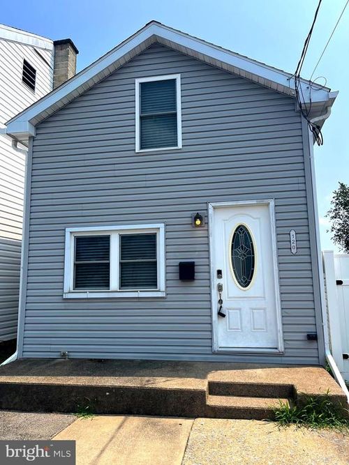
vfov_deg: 67.3
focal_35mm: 26
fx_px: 350
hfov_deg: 53.0
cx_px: 174
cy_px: 232
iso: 50
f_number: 1.6
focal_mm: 5.1
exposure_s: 1/3521
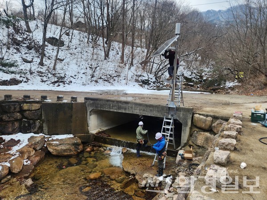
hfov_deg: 73.9
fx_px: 177
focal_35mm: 23
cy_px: 100
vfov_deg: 58.9
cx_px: 134
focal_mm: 5.4
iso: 20
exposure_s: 1/559
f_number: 1.8
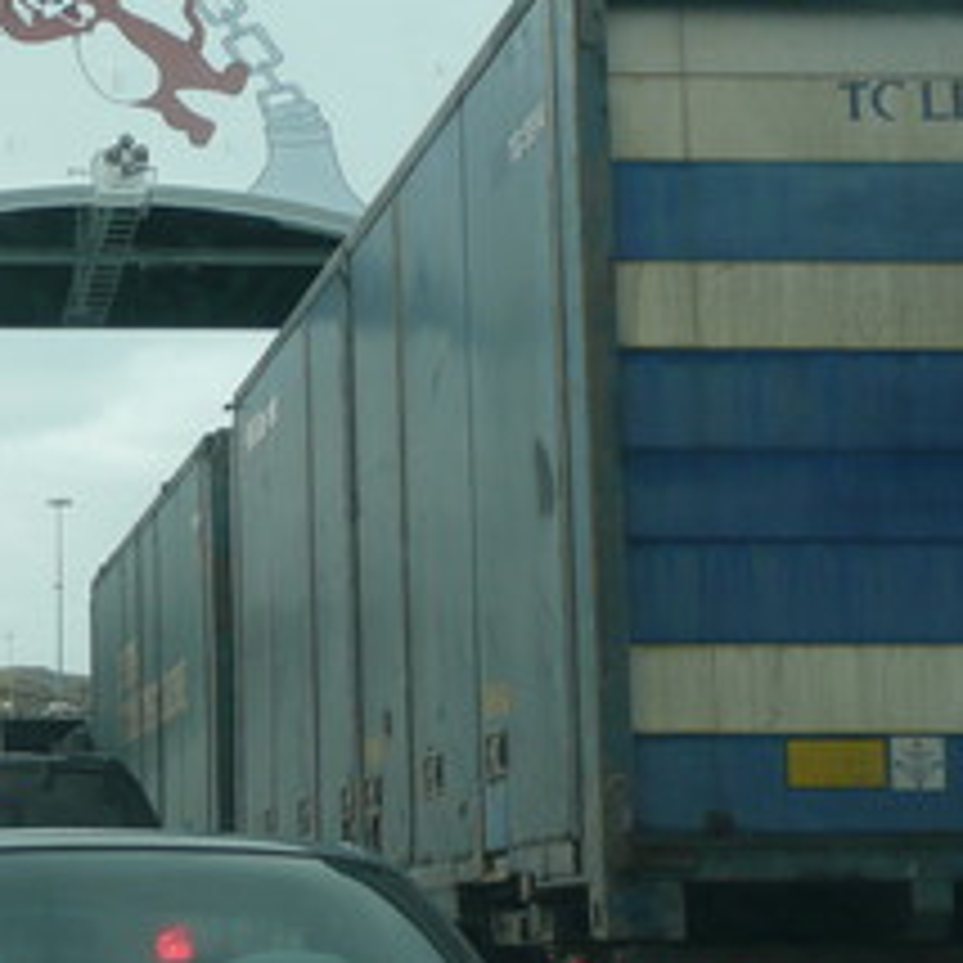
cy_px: 538
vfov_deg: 17.6
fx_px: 3116
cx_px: -140
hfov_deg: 16.9
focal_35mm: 99
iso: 100
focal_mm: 7.8
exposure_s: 1/200
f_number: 4.2
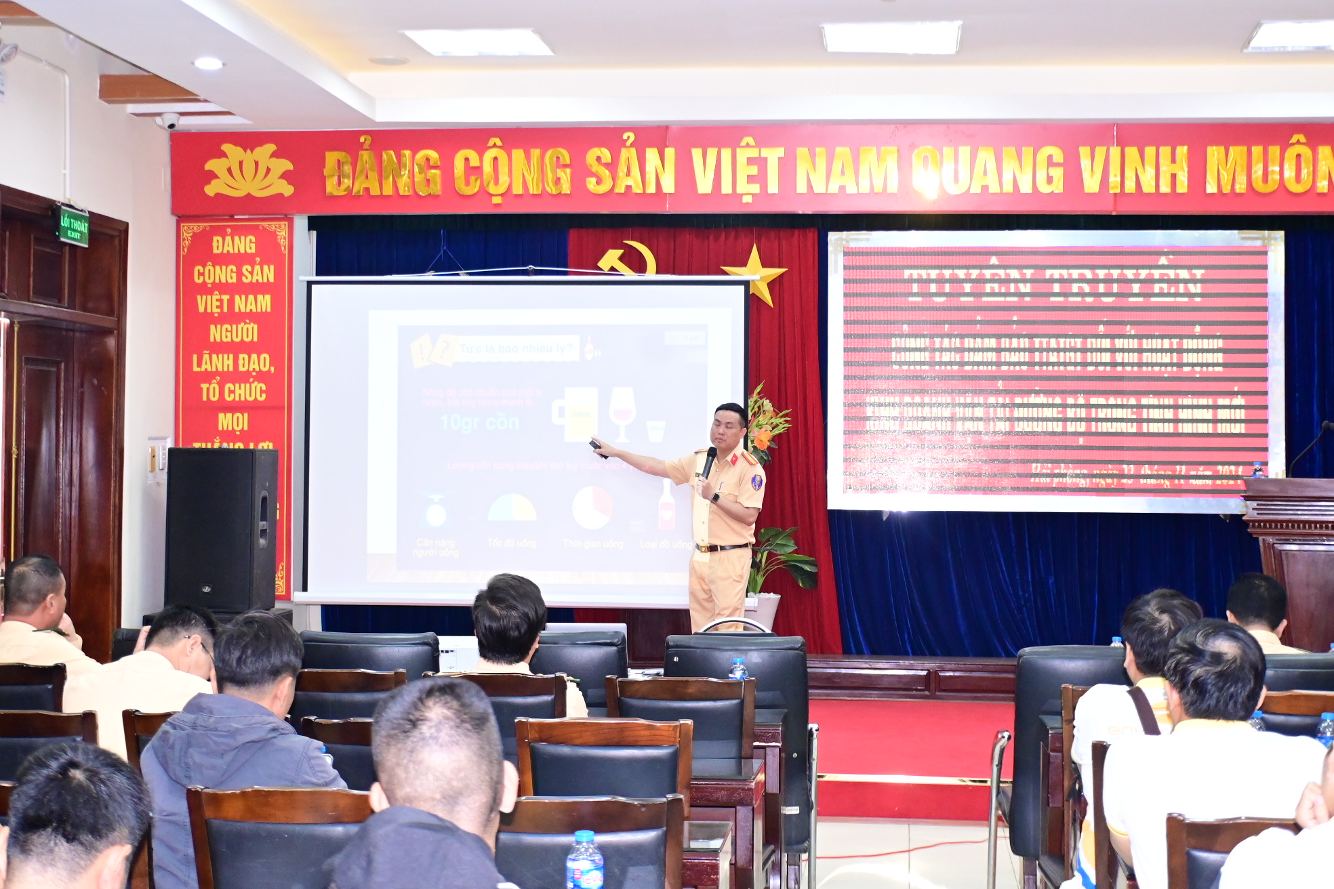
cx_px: 667
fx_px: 2112
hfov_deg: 35.1
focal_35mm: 57
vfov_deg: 23.8
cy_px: 444
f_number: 4.2
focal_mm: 38
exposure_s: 1/200
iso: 3200
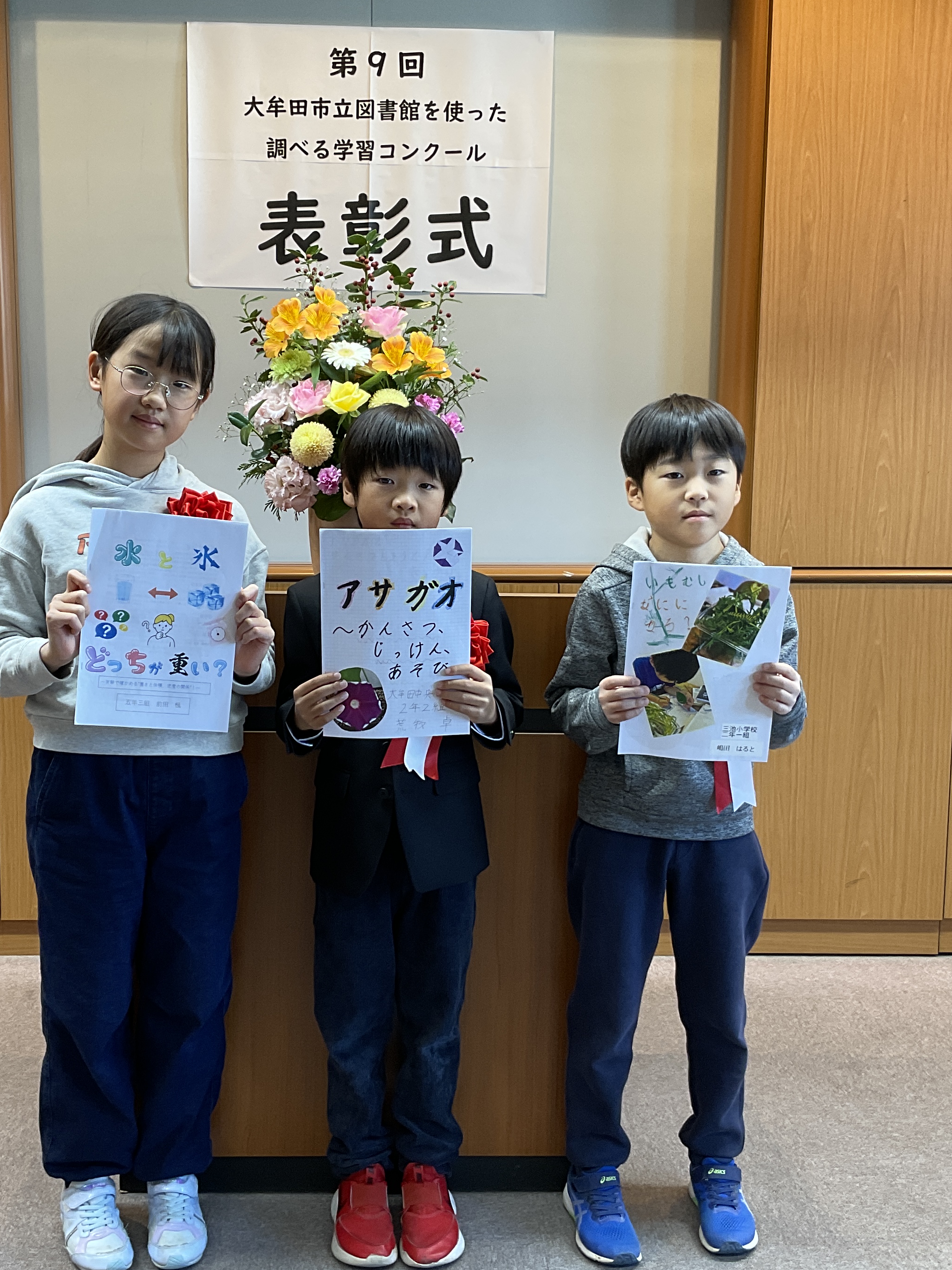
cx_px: 417
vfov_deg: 43.9
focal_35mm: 43
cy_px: 625
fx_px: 1577
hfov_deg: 33.6
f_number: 1.8
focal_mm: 3
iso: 40
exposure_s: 1/60
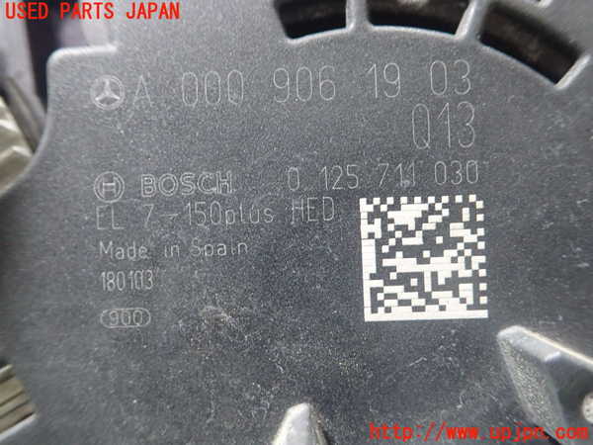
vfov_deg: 46.8
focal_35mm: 30
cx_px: 296
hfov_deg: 60.0
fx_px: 514
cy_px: 222
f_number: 2.3
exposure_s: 1/40
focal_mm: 5.5
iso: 800
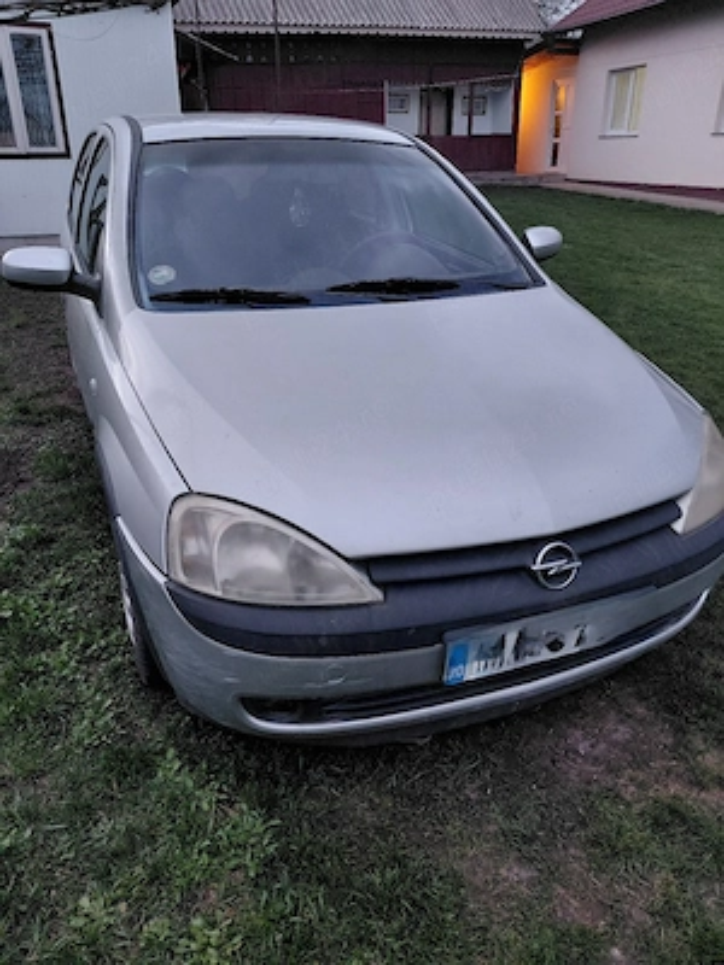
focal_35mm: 25
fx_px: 697
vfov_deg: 69.4
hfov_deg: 54.9
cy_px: 482
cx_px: 362
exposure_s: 1/60.2
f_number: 1.8
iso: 320
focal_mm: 4.69
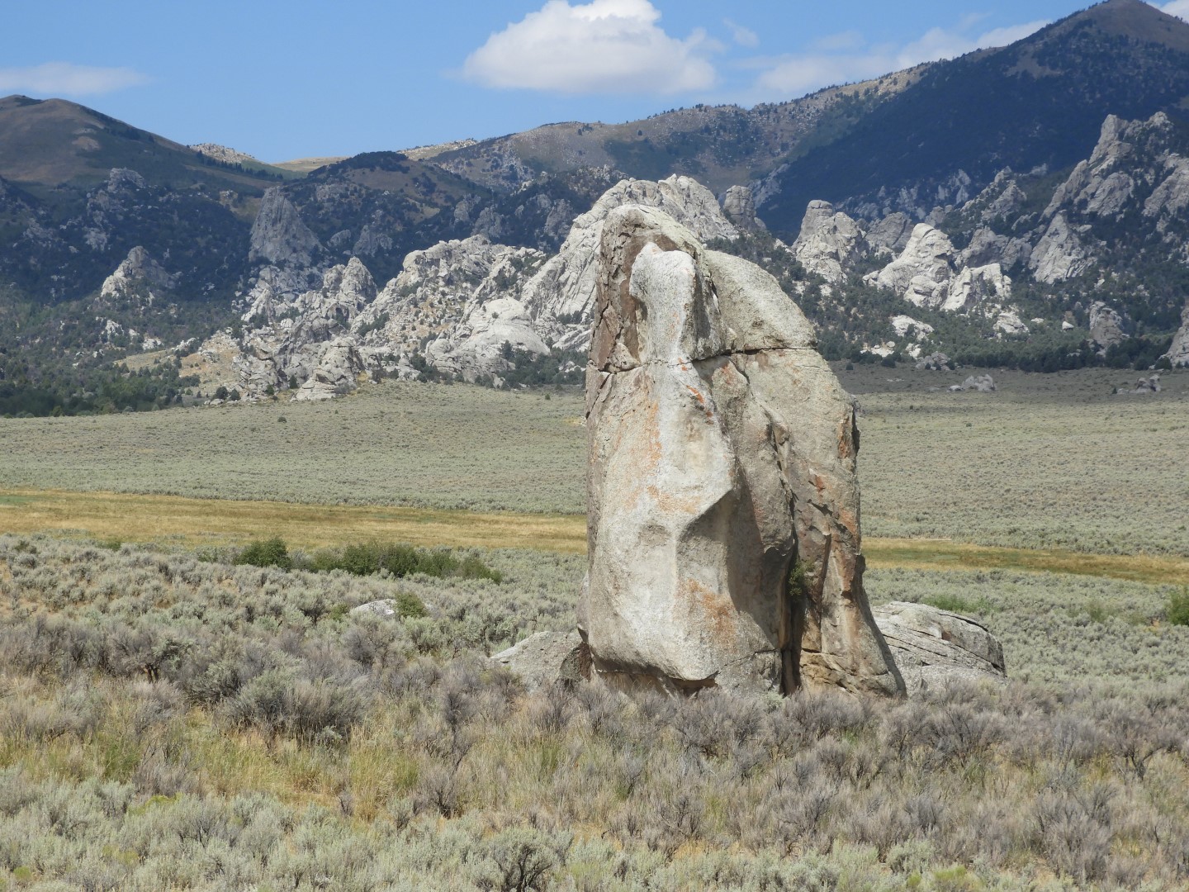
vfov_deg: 14.1
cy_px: 446
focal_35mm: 105
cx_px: 594
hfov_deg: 18.7
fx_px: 3607
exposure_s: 1/800
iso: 100
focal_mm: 18.8
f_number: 4.8
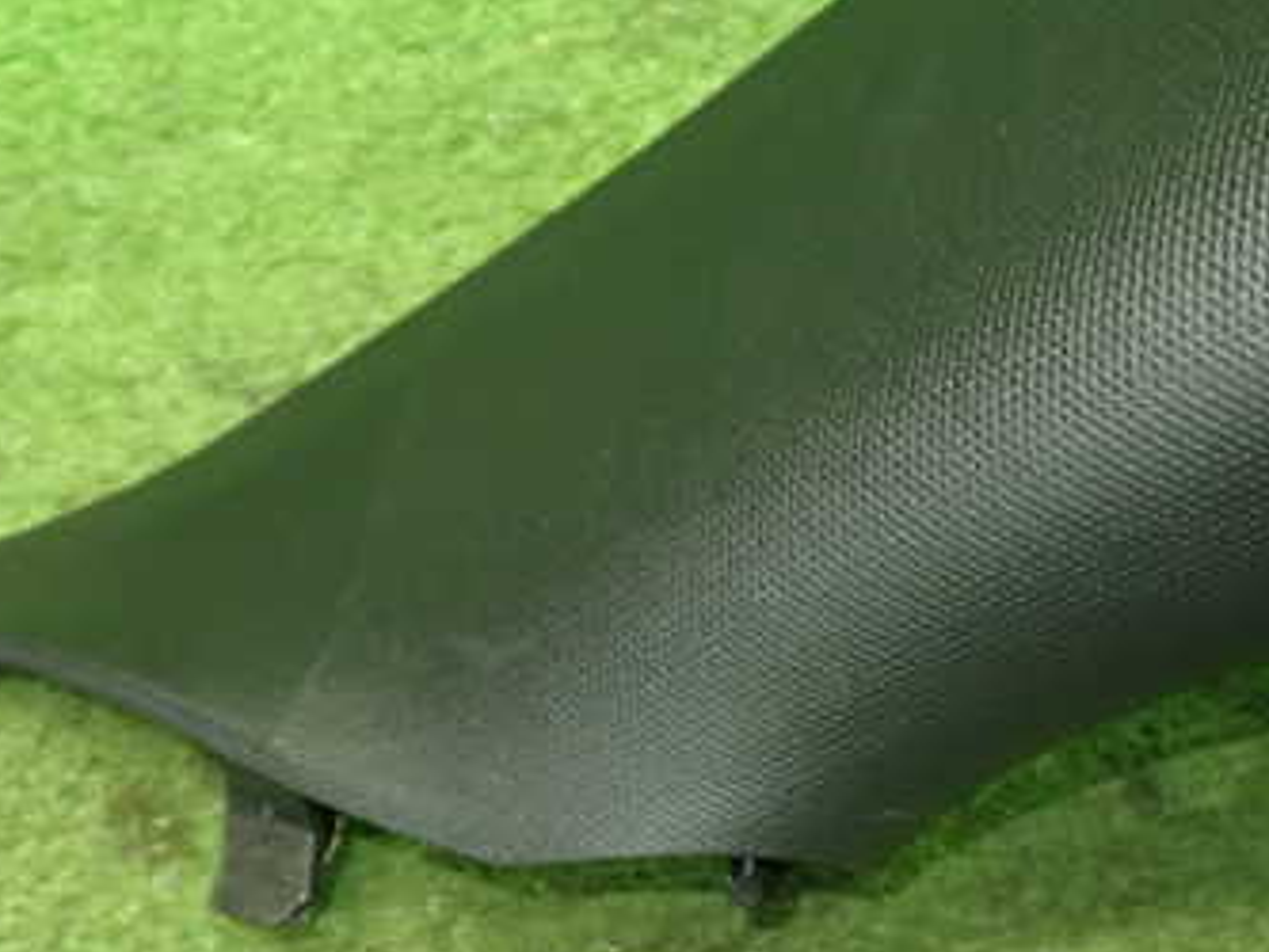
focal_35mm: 54
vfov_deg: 27.0
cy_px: 575
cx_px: 655
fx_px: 1980
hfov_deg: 35.5
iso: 400
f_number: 2.3
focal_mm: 5.4
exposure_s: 1/30
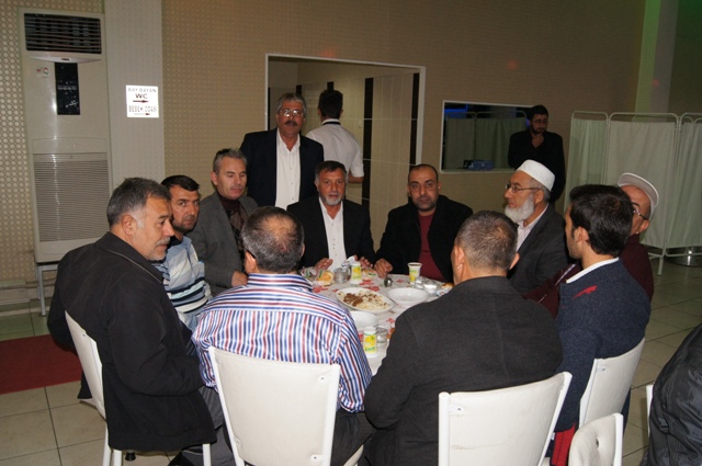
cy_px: 233
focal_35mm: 30
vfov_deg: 43.5
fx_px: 584
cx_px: 351
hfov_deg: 62.0
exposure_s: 1/60
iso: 800
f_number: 5.6
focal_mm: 20
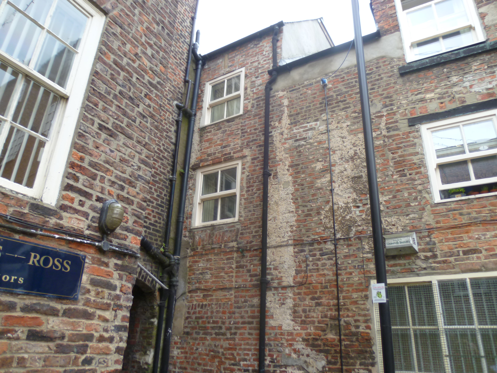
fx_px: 345
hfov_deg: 71.6
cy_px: 186
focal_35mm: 24
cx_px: 248
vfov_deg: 56.8
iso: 80
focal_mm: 4.3
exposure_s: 1/125
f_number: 2.2
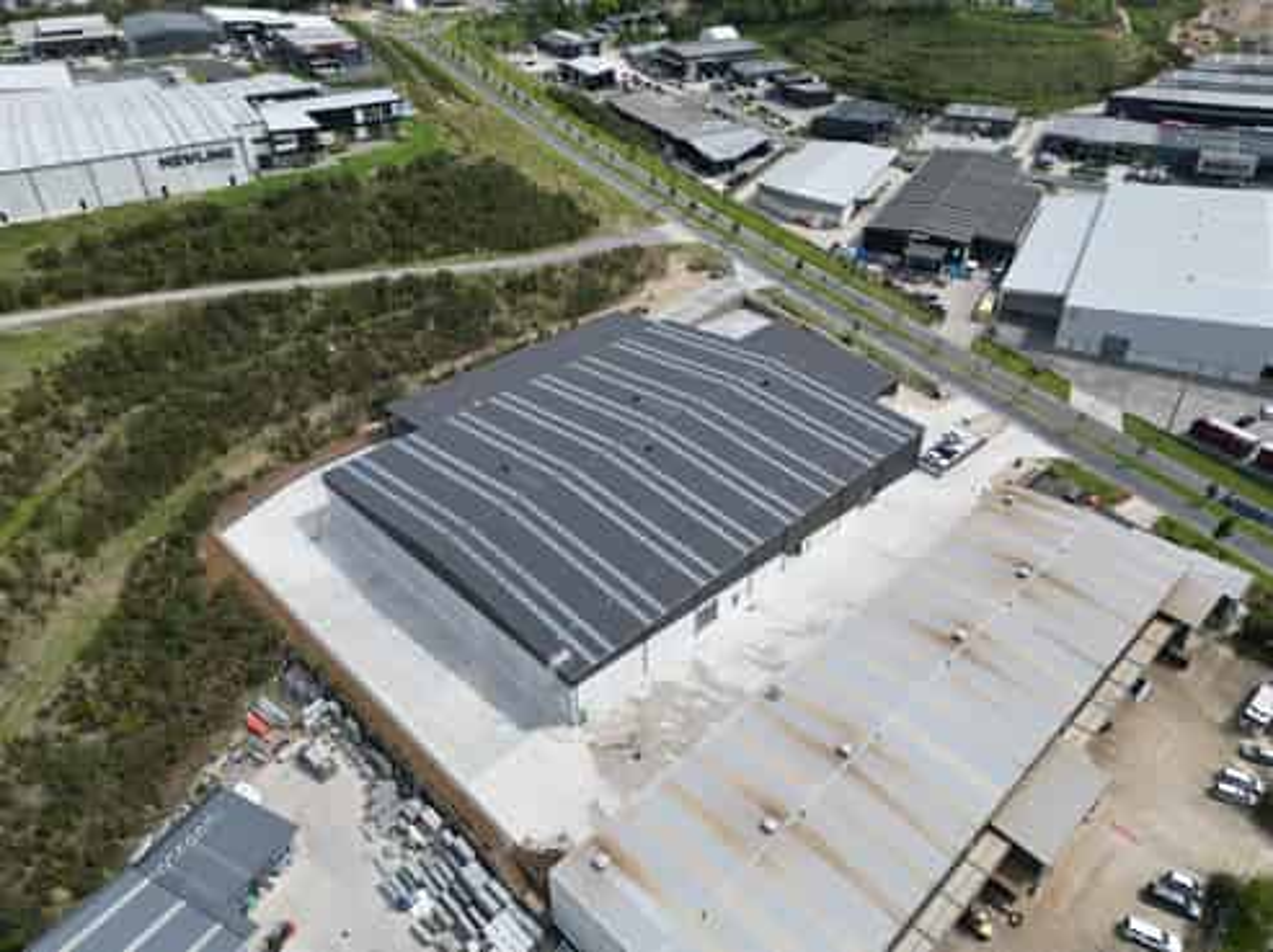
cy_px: 476
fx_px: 882
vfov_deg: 56.8
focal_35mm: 24
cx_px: 636
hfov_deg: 71.6
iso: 130
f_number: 1.7
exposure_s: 1/3200
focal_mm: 6.72
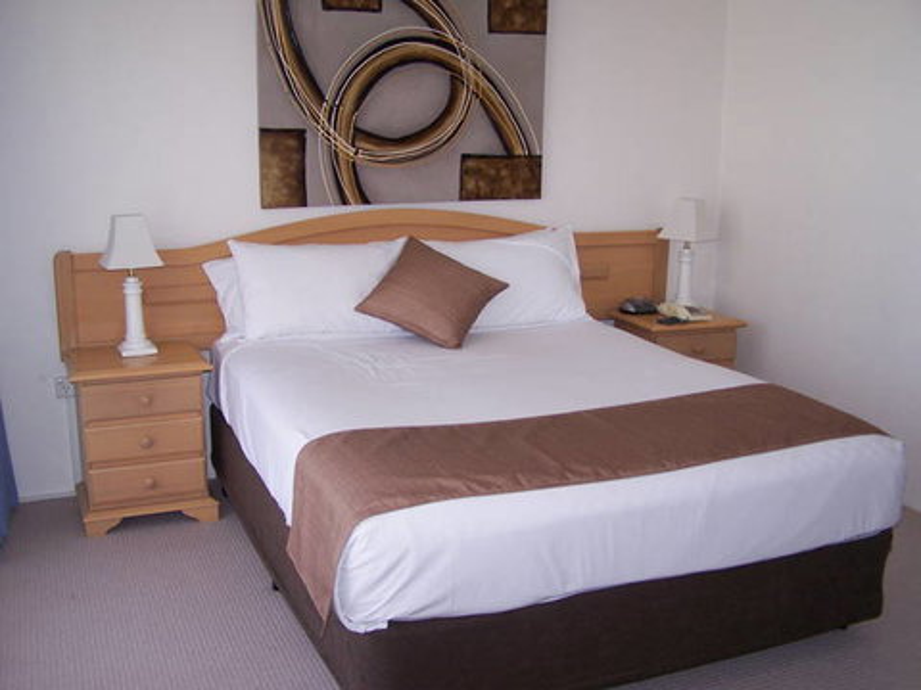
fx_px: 1011
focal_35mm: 38
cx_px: 460
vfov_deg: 37.7
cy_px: 345
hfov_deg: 49.0
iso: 140
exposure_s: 1/60
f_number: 2.8
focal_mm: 6.3
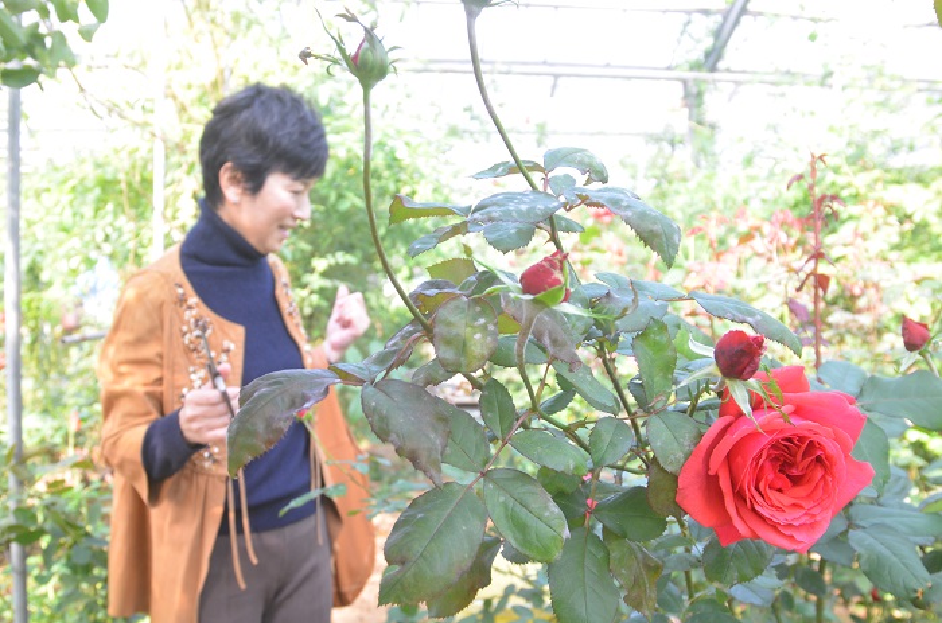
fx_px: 940
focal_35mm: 36
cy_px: 312
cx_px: 471
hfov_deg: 53.2
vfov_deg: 36.7
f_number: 6.3
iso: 400
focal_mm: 24
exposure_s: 1/60
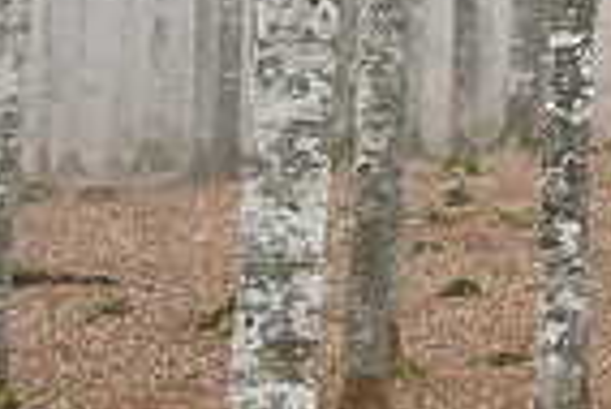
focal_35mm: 354
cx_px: 1205
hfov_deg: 5.7
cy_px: -344
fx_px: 6014
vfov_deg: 3.9
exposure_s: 1/15
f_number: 6.7
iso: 100
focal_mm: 56
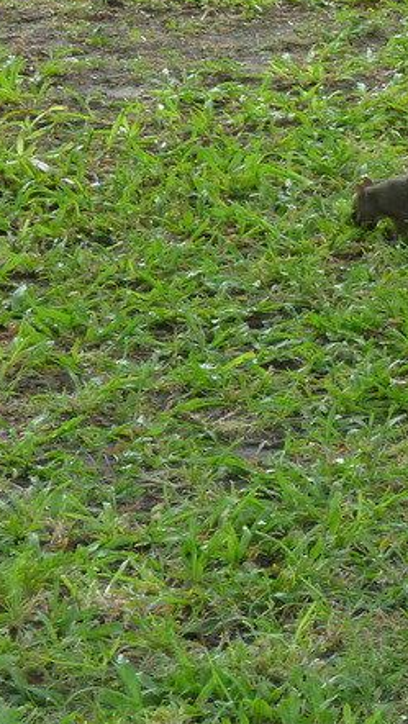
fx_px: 4303
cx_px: 1026
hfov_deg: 5.2
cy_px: 185
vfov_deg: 9.6
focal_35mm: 224
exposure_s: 1/50
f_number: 4.8
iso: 125
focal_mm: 12.7
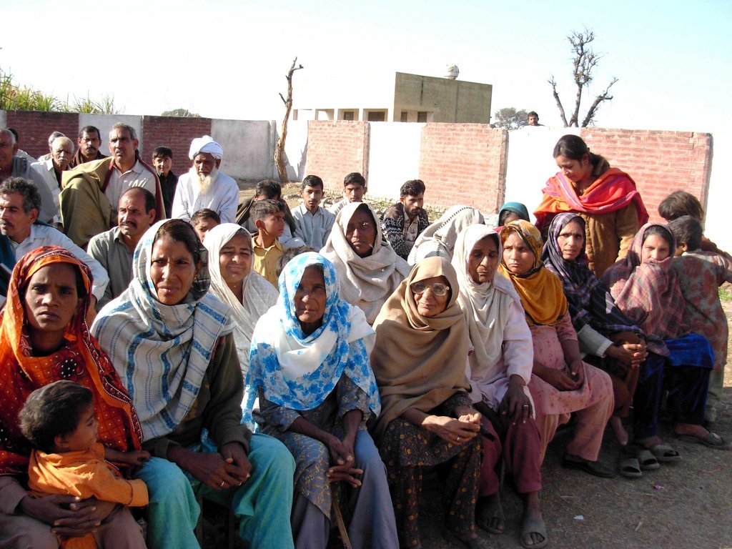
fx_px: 804
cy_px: 274
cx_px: 366
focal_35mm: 38
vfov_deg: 37.7
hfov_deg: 49.0
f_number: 2.9
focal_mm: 6.3
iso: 79
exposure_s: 1/861
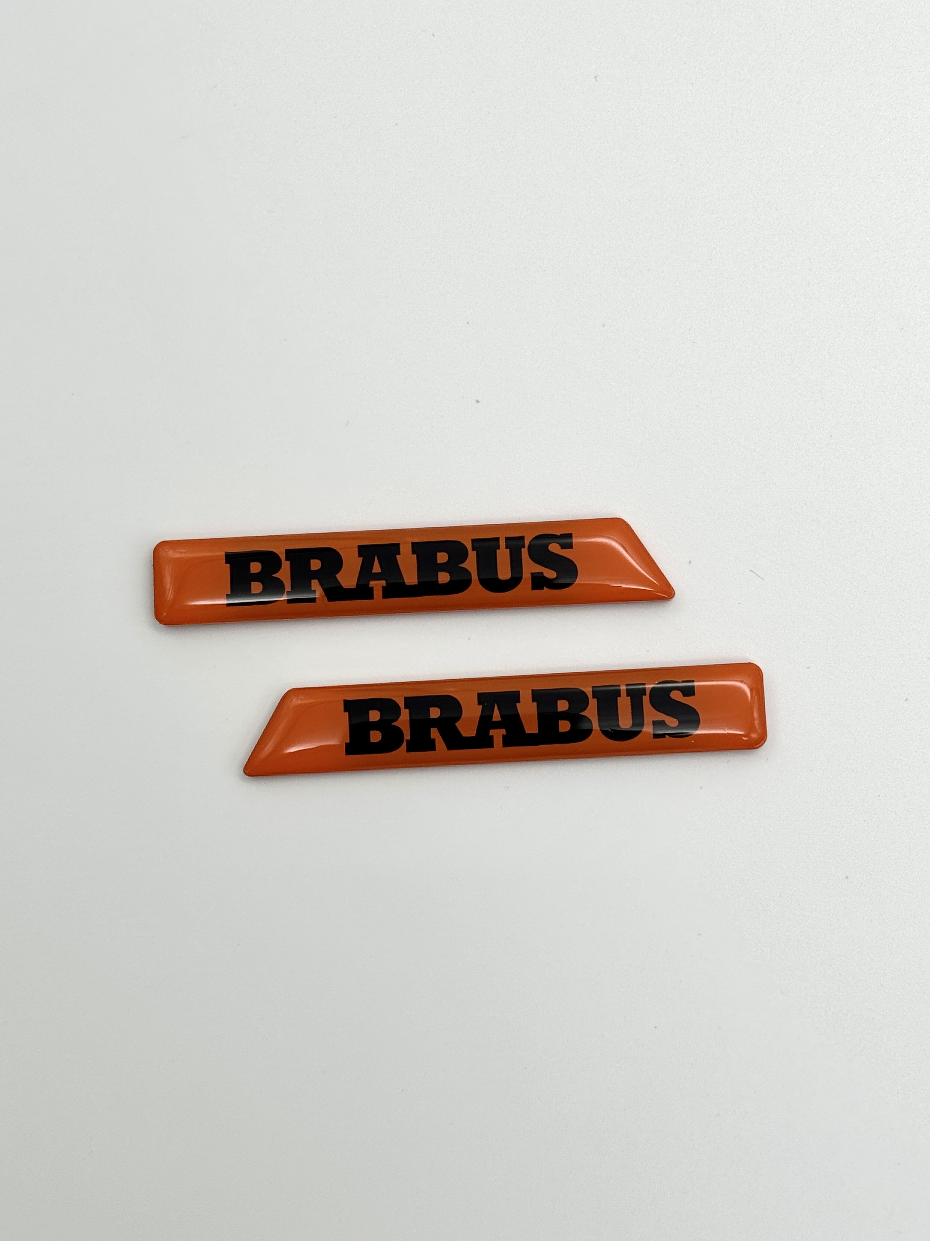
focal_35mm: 48
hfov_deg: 30.3
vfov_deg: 39.7
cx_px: 465
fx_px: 1720
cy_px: 620
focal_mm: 6.76
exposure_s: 1/832
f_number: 1.78
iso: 64
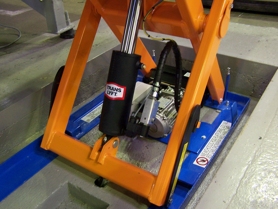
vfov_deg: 37.7
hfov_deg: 49.0
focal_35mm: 38
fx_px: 305
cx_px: 139
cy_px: 104
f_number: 2.8
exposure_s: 1/8
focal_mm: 6.3
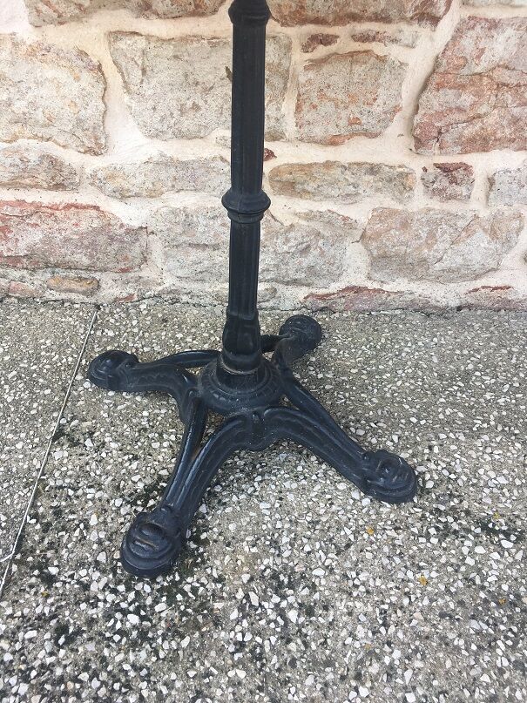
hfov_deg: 48.2
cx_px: 264
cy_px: 352
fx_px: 589
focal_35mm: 29
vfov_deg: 61.7
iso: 25
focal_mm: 4.15
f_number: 2.2
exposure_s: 1/222
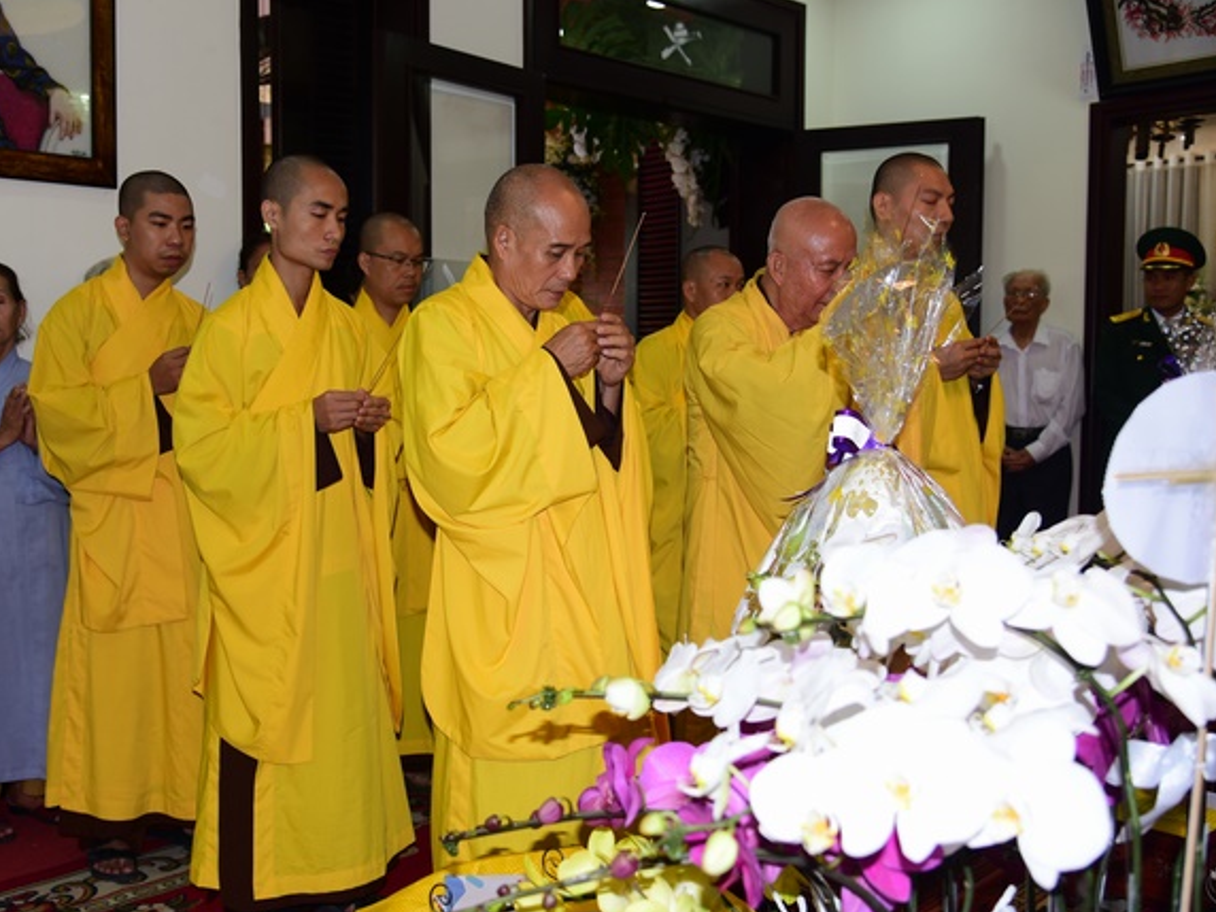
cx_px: 534
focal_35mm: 35
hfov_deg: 52.5
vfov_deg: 40.7
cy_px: 455
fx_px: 1229
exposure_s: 1/60
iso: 320
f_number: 4
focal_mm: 32
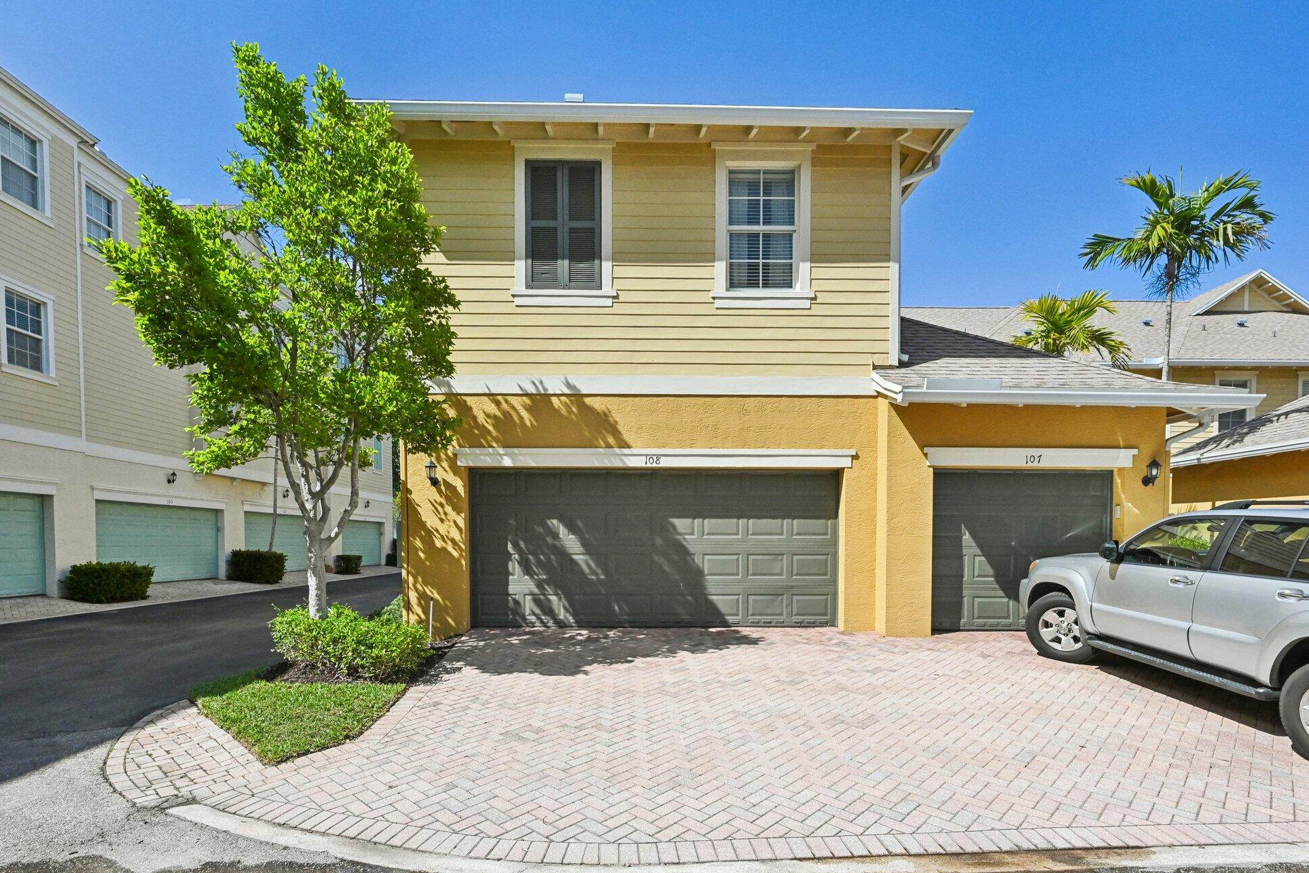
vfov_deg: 70.4
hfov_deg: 93.3
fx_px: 618
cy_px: 436
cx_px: 640
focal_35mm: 17
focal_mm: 16
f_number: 9
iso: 2500
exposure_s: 1/6400
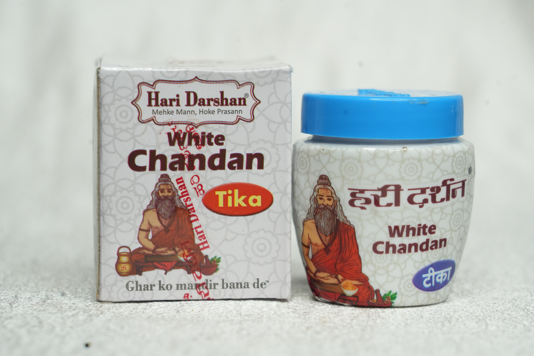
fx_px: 1557
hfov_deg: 19.5
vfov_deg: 13.0
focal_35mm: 105
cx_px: 267
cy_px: 178
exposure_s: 1/125
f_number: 9
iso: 1000
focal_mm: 105
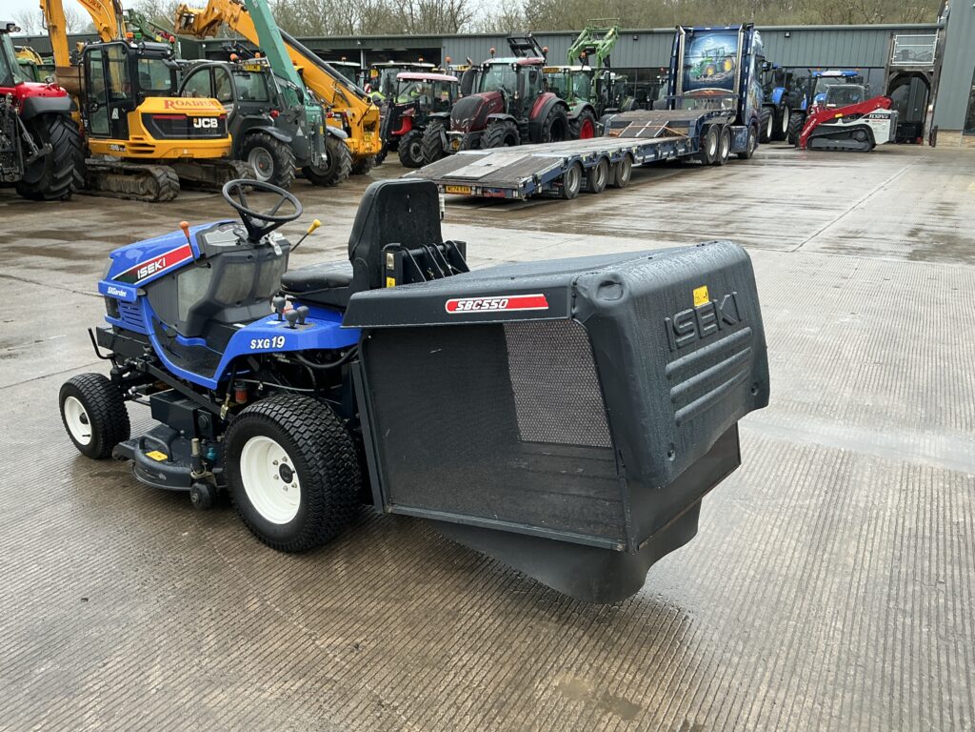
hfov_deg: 63.4
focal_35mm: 28
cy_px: 366
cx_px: 488
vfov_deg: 49.7
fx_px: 789
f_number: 1.8
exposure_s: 1/232
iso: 20
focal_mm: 3
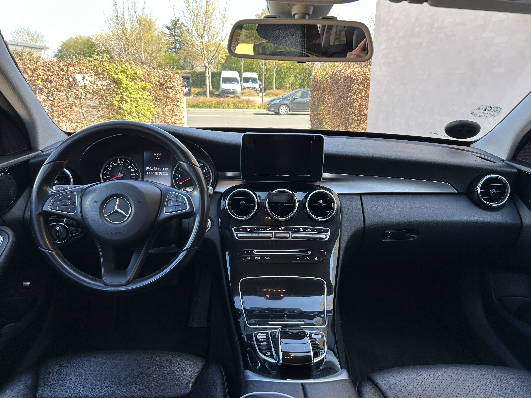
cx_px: 266
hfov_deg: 67.3
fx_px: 399
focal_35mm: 26
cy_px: 199
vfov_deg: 53.1
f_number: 1.5
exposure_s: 1/160
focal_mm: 5.7
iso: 40
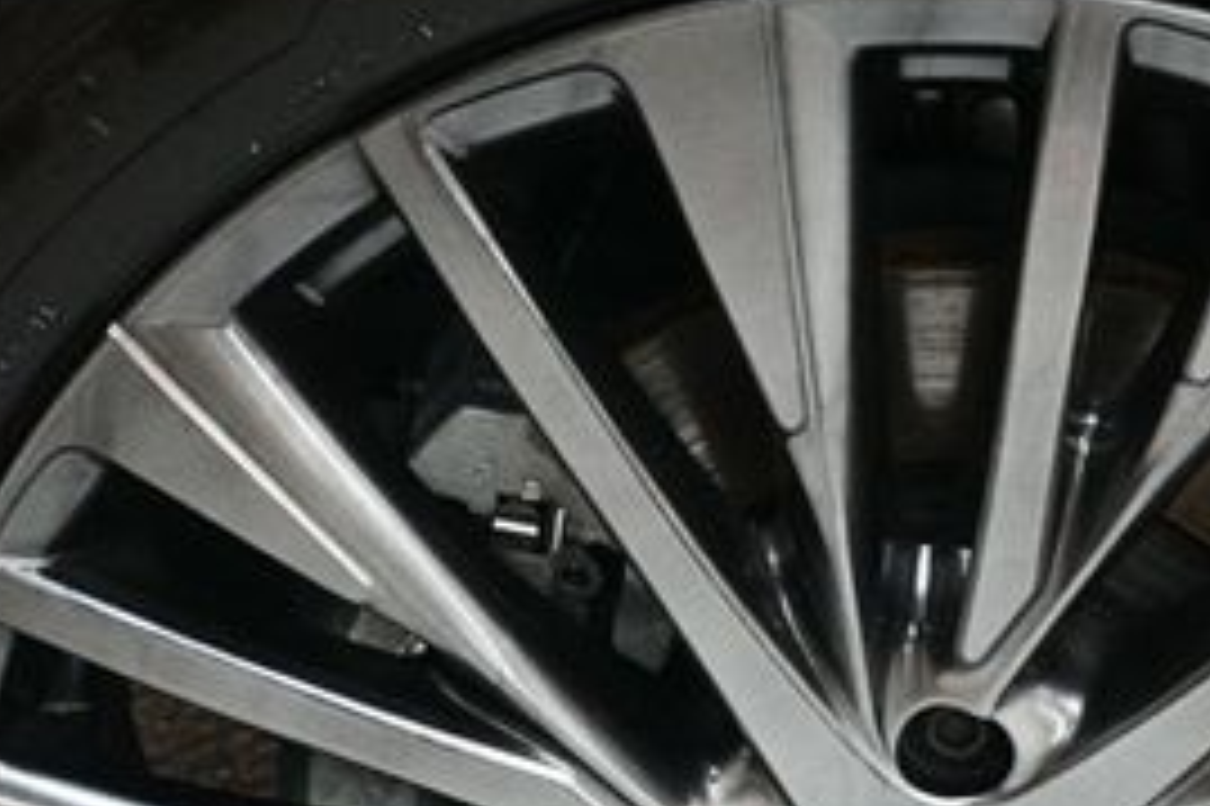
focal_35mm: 143
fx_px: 4803
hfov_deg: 14.2
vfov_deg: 9.5
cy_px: 892
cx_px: 1080
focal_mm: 40
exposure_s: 1/60
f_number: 4.5
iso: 4000
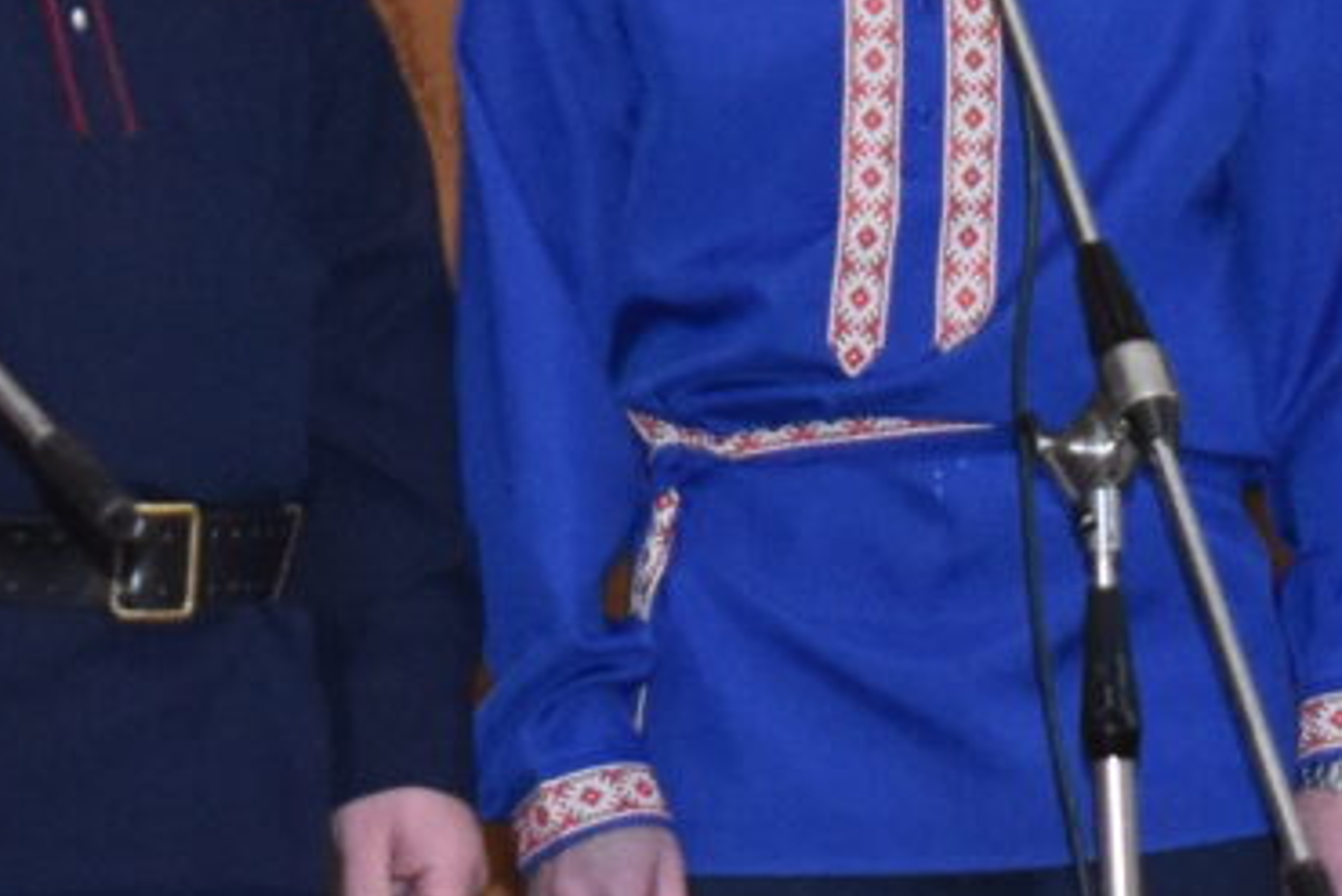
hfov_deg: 6.2
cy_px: -430
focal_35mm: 332
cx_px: 424
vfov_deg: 4.1
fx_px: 12380
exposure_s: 1/80
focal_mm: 32
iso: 1600
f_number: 4.5
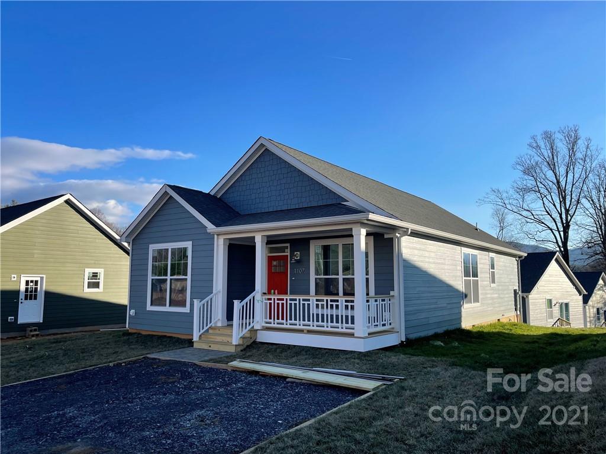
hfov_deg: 67.3
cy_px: 227
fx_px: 455
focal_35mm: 26
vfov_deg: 53.1
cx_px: 303
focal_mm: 5.1
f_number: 1.6
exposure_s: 1/3663
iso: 50
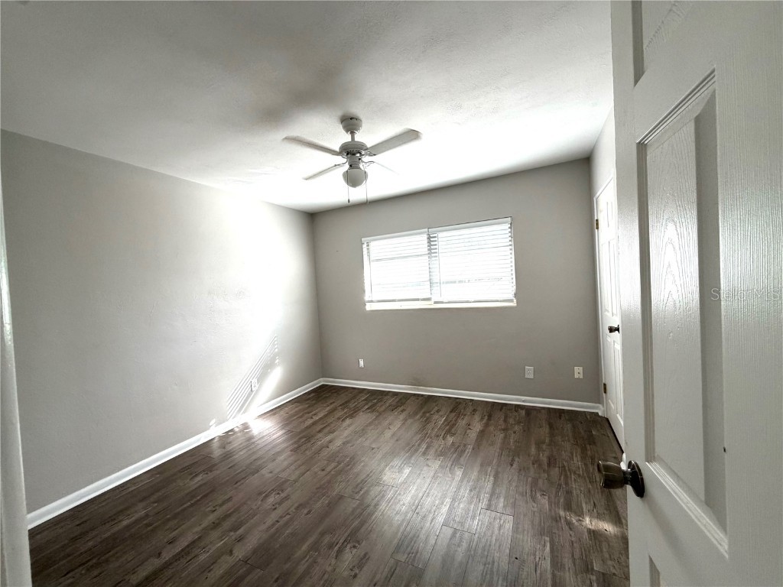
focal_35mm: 14
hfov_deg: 102.1
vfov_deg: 85.7
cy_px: 294
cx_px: 392
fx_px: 317
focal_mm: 2.22
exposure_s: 1/121
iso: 125
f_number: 2.2
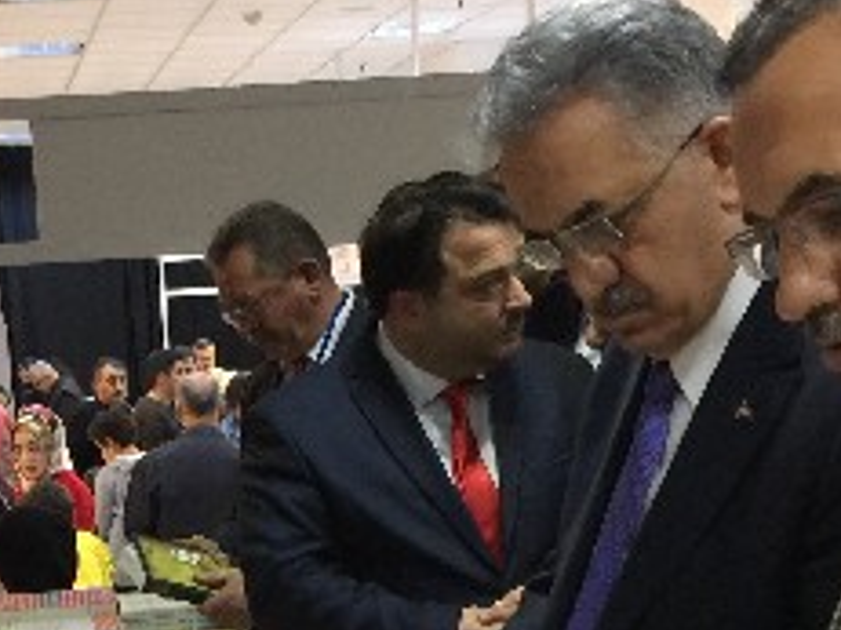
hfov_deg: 23.0
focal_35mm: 84
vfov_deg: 16.9
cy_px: 736
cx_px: 171
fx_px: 2040
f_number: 2.2
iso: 100
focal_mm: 4.15
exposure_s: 1/10
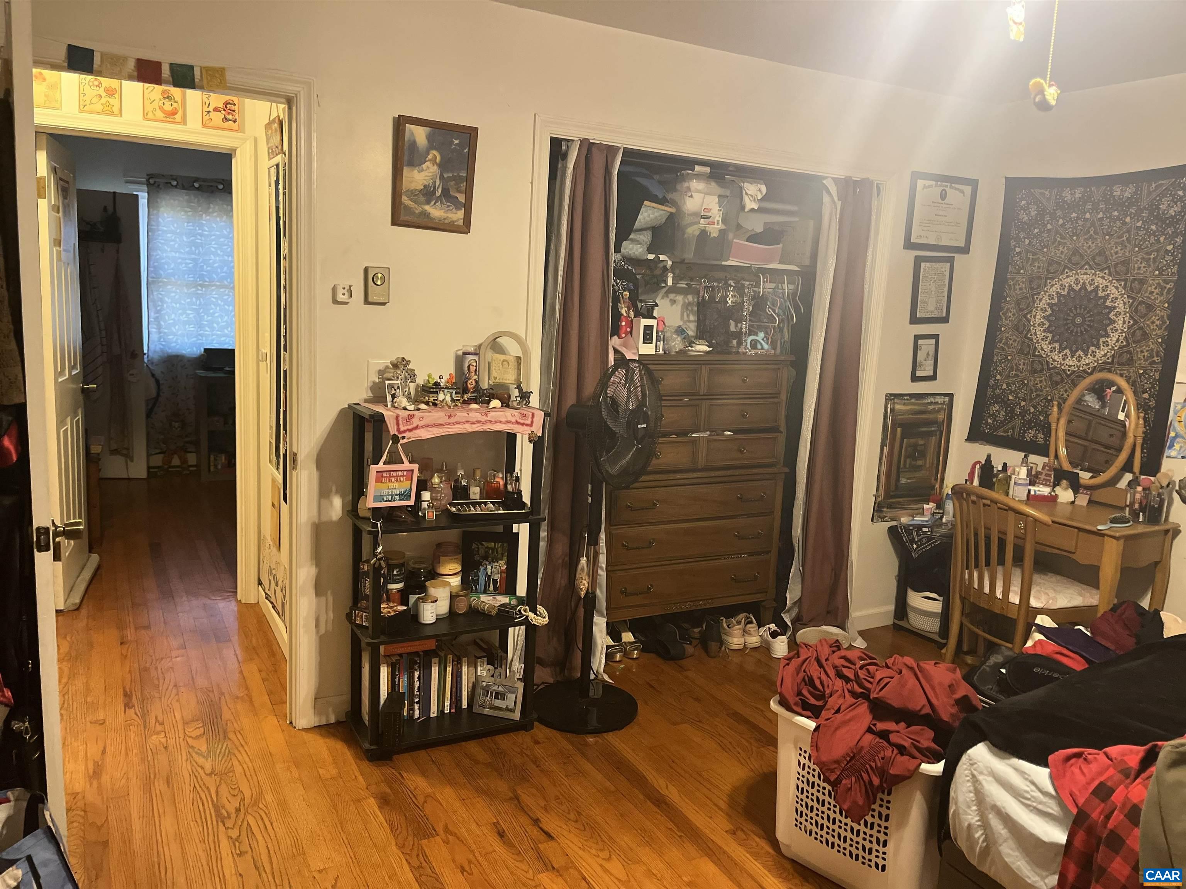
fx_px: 891
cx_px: 593
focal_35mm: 26
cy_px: 444
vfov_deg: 53.1
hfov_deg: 67.3
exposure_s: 1/60
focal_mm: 5.1
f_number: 1.6
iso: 400
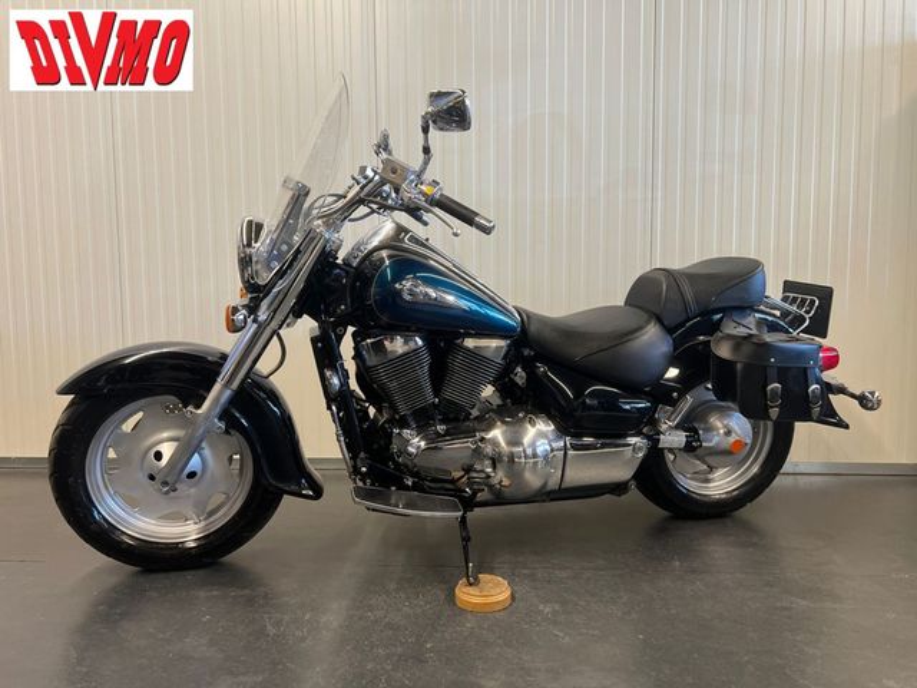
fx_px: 689
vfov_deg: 53.1
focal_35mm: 26
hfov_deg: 67.3
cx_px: 458
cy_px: 344
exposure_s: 1/100
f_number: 1.5
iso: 125
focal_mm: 5.7
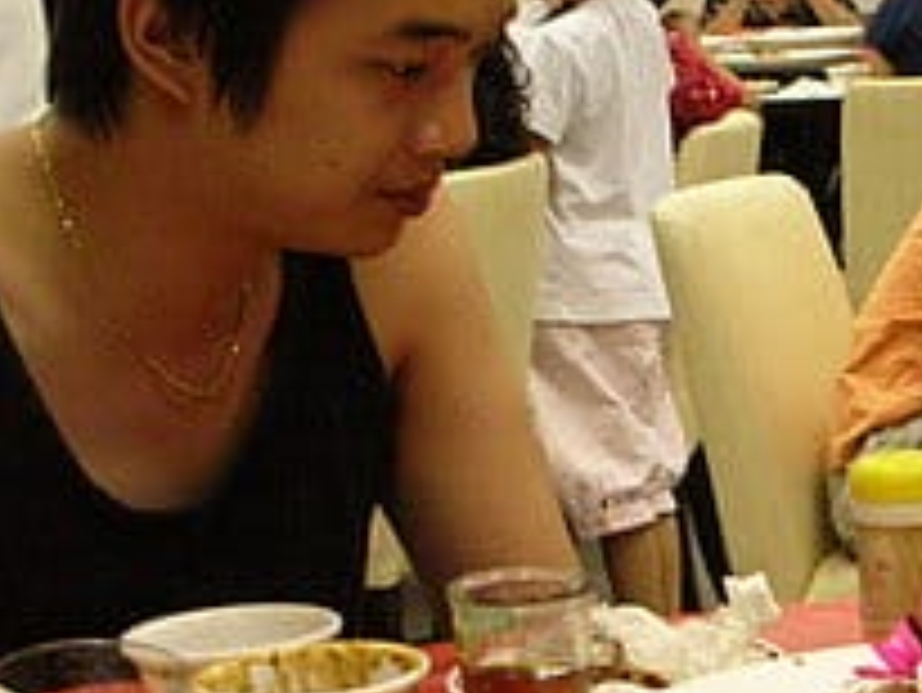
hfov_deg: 17.4
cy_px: 407
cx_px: 751
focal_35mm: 112
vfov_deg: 13.2
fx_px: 2985
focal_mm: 7.7
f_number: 3.5
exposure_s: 1/44.2
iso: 400
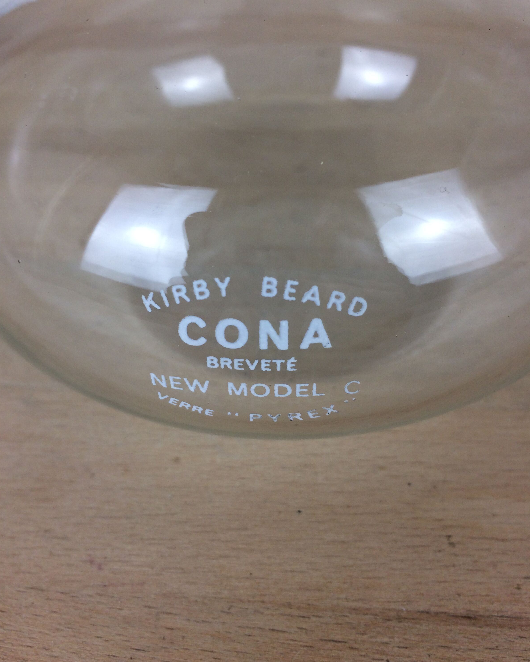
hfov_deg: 47.1
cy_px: 317
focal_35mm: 31
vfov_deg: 57.2
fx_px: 608
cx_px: 266
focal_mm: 4.15
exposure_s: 1/100
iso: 50
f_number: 2.2
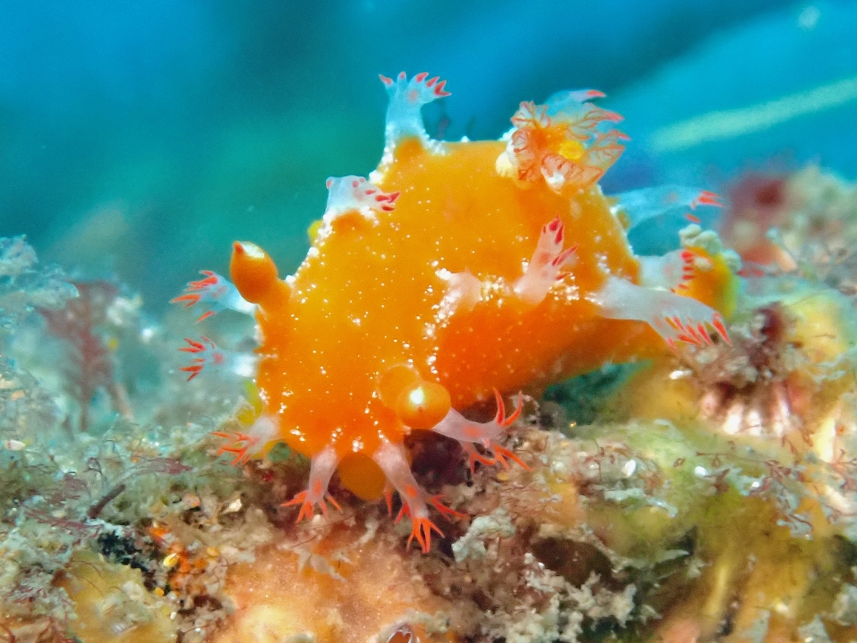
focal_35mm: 100
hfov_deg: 19.6
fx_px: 2476
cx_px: 428
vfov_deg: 14.8
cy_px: 322
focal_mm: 18
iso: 1250
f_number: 6.3
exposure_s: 1/200
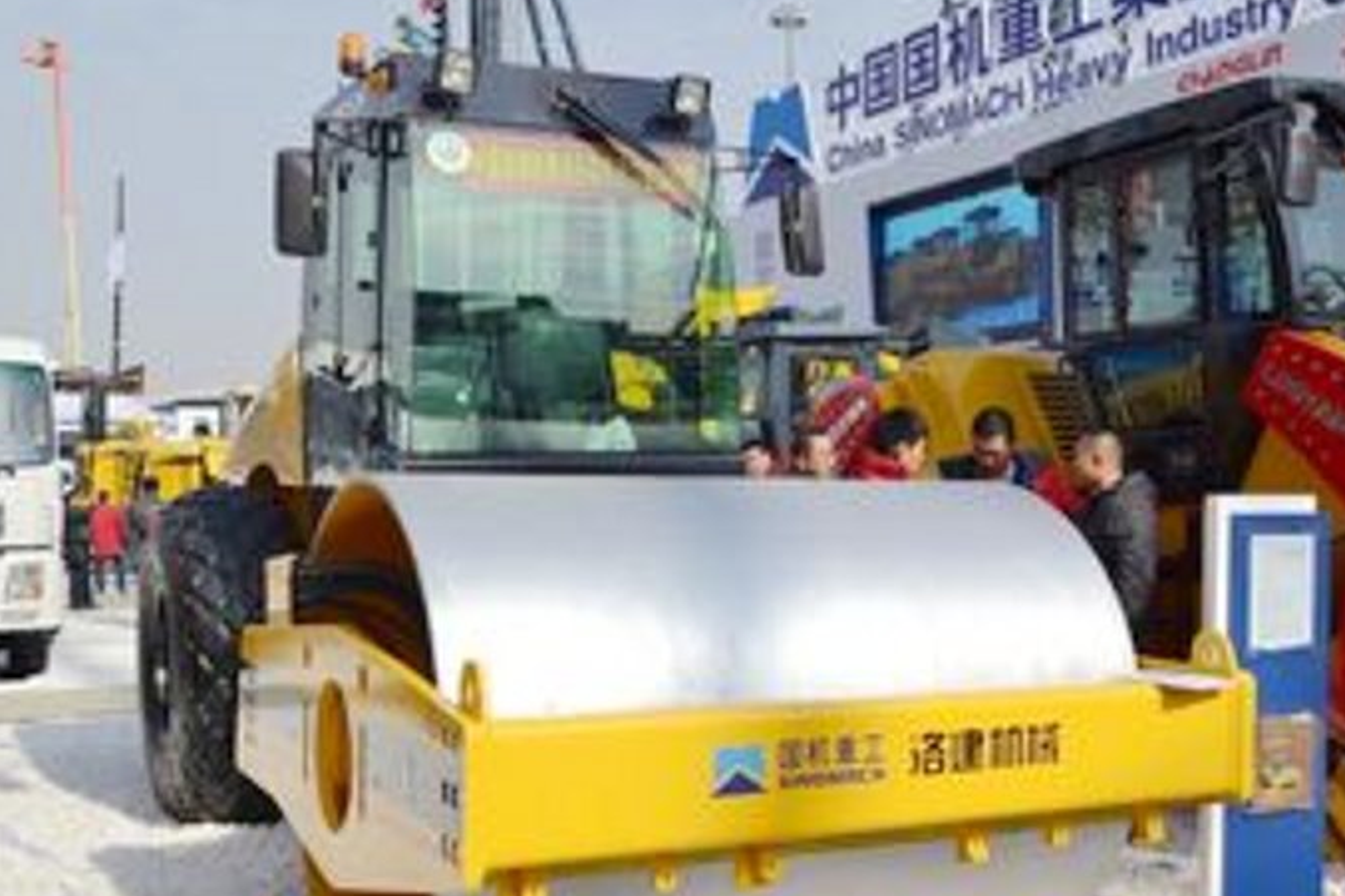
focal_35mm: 39
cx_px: 656
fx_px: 1457
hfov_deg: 49.6
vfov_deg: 34.2
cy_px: 468
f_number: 9
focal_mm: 22
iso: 100
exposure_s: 1/320
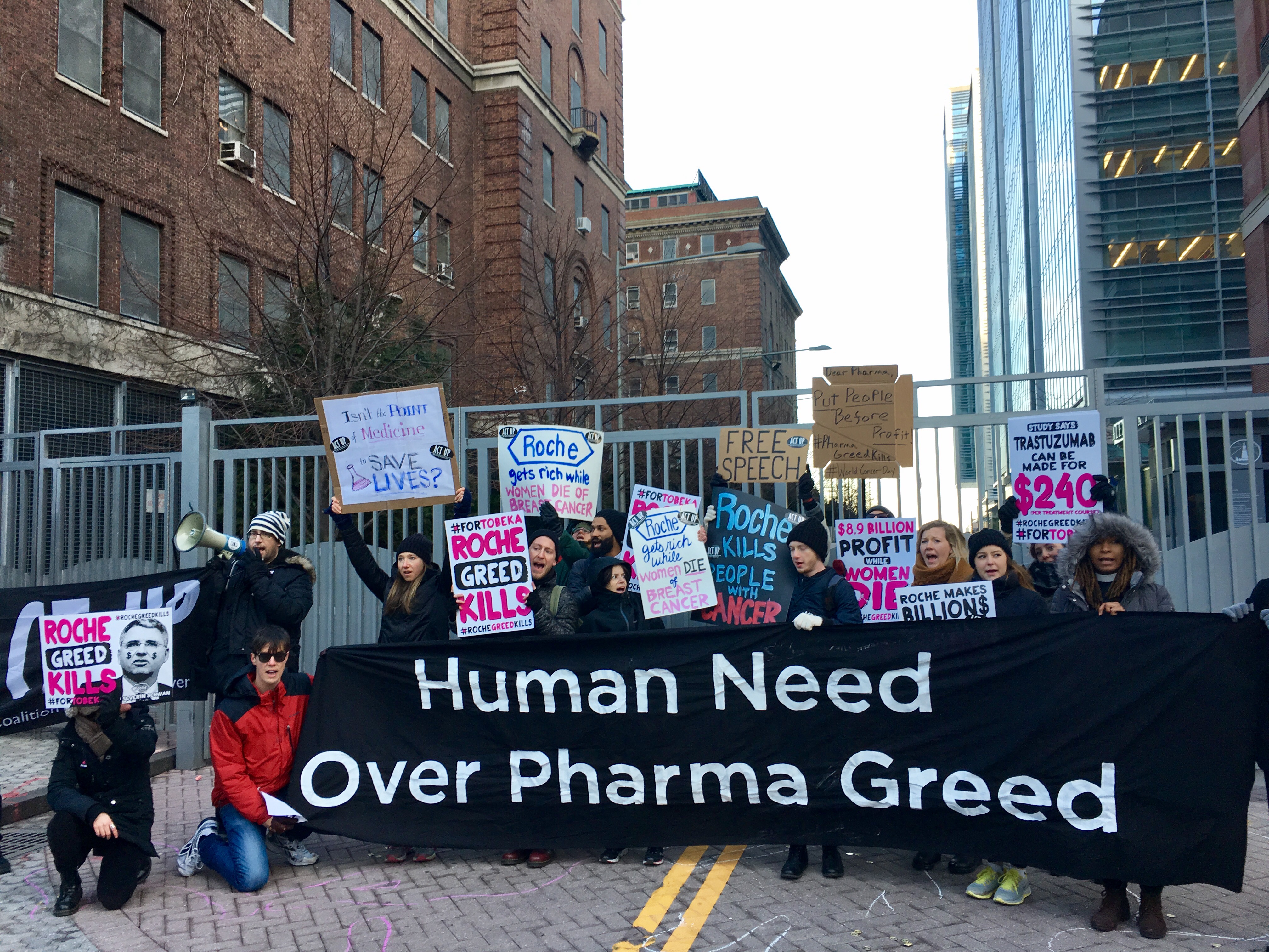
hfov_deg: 61.7
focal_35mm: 29
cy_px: 476
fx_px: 1063
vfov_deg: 48.2
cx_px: 634
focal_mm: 4.15
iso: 32
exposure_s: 1/120
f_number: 2.2
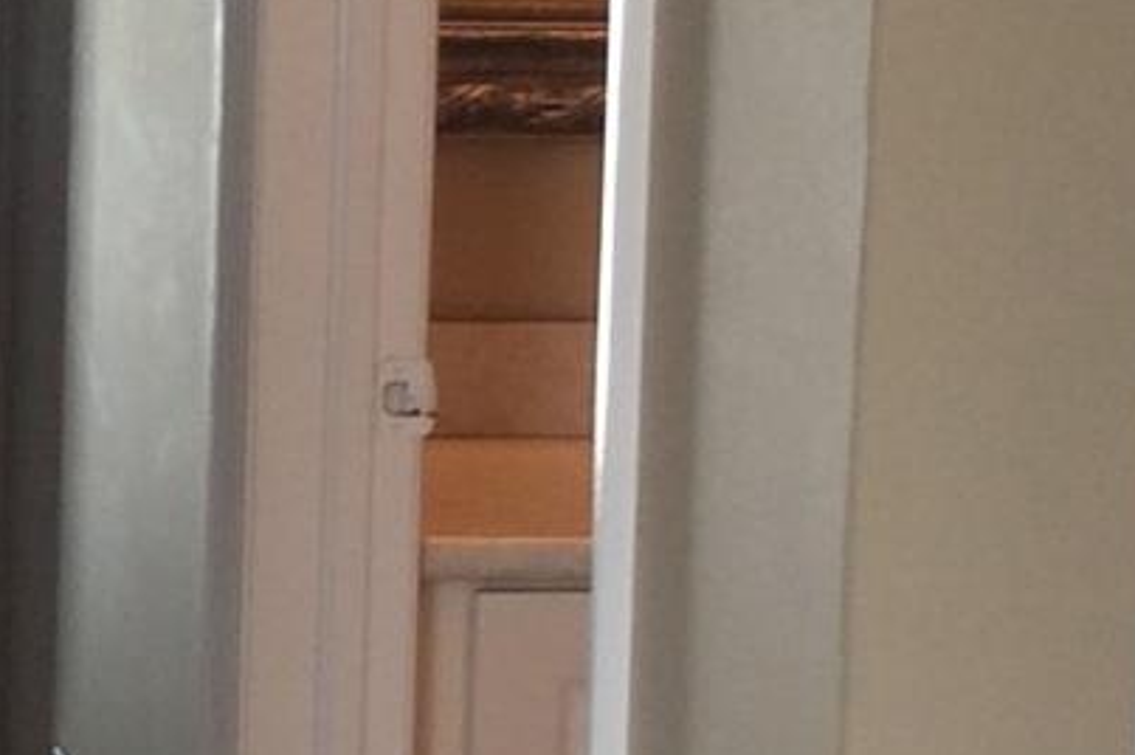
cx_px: -192
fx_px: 4158
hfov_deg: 15.1
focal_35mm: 132
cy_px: 355
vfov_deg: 10.4
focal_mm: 3.3
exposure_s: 1/24
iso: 50
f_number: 2.4
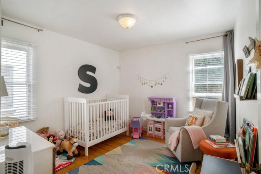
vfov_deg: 67.5
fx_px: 131
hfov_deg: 89.9
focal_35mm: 18
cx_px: 130
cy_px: 87
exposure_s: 1/100
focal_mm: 18
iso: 125
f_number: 8
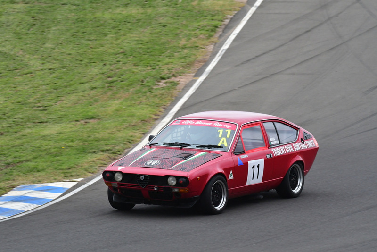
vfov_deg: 2.1
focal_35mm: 660
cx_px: 188
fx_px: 6914
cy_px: 126
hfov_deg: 3.1
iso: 1000
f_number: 11
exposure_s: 1/640
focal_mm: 440
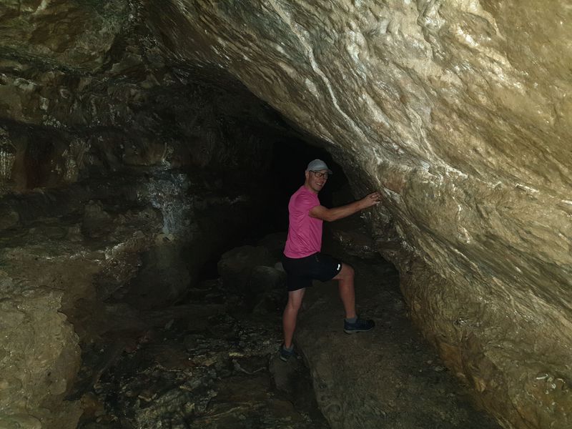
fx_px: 430
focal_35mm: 26
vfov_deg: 53.1
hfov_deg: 67.3
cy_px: 214
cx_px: 286
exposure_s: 1/10
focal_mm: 4.3
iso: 200
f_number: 1.5
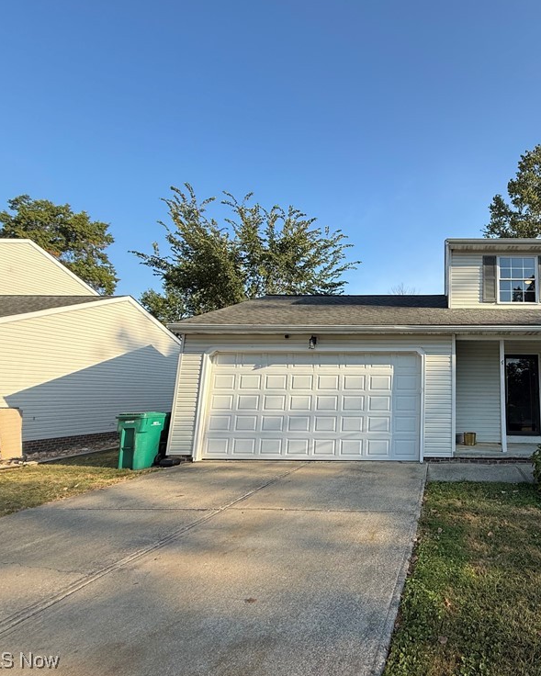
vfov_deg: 83.3
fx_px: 380
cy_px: 328
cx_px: 438
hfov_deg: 64.2
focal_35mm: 19
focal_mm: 2.22
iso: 50
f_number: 2.2
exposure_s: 1/888
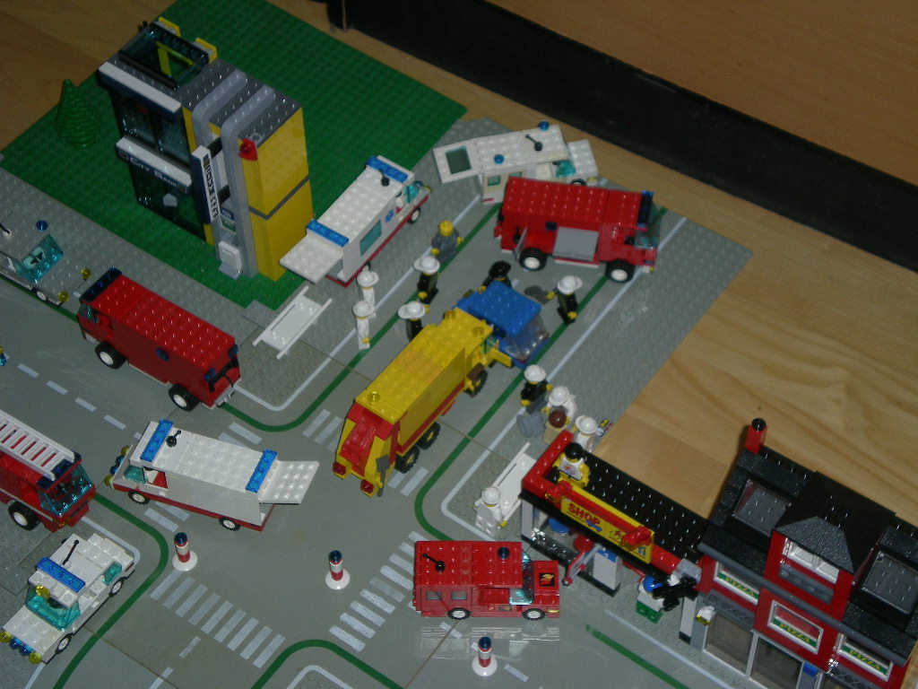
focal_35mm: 74
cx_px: 459
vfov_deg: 19.9
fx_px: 1962
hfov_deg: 26.3
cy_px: 344
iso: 55
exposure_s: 1/120
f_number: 4.6
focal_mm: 12.3
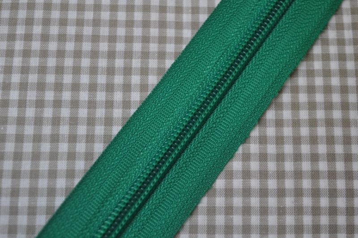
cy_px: 119
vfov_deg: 21.5
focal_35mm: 63
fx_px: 626
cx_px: 179
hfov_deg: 31.9
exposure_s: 1/100
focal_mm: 42
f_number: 5
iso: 400
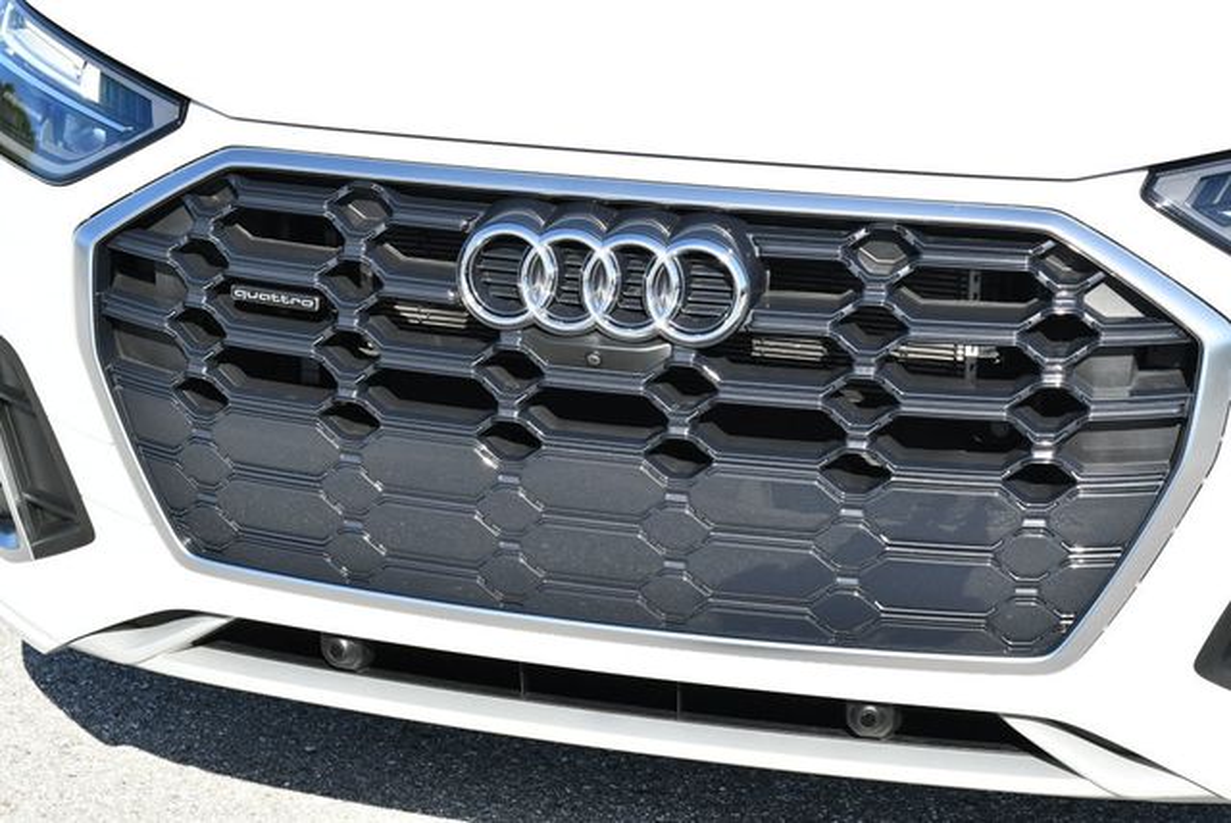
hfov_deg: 25.3
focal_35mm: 80
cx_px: 616
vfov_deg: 17.1
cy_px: 412
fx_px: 2738
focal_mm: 40
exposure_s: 1/250
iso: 200
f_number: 8
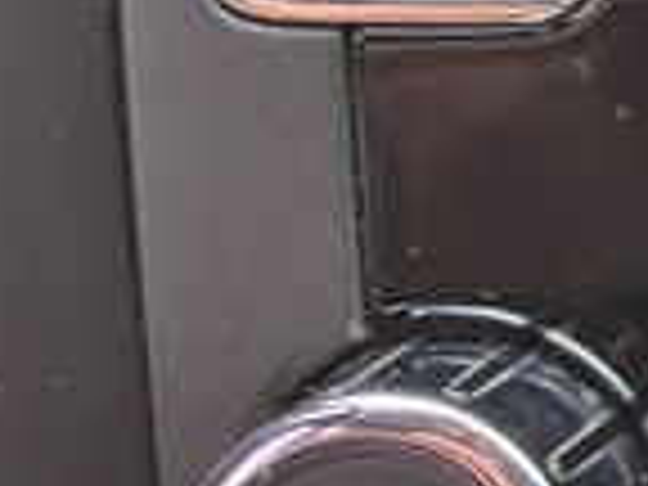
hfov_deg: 9.0
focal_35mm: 163
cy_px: -472
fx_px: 3051
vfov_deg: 8.6
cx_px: 2128
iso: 32
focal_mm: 5.4
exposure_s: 1/75
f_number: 1.8
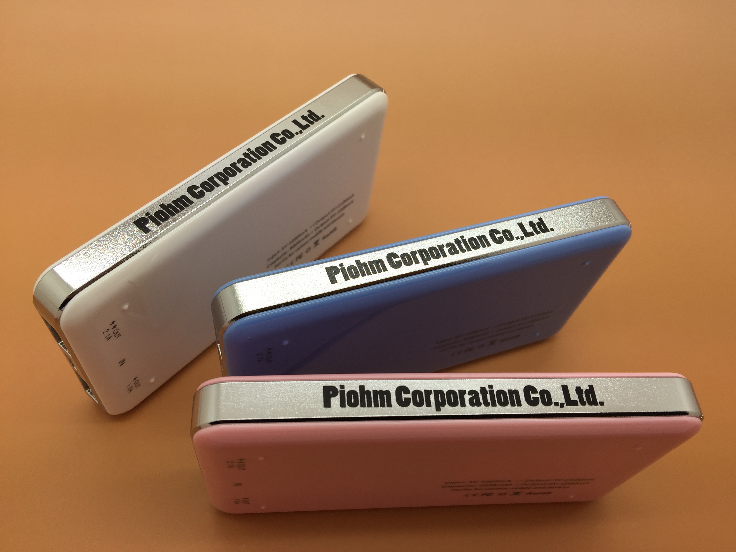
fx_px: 617
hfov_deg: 61.7
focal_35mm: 29
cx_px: 368
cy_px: 276
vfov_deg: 48.2
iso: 32
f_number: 2.2
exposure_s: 1/286
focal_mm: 4.15
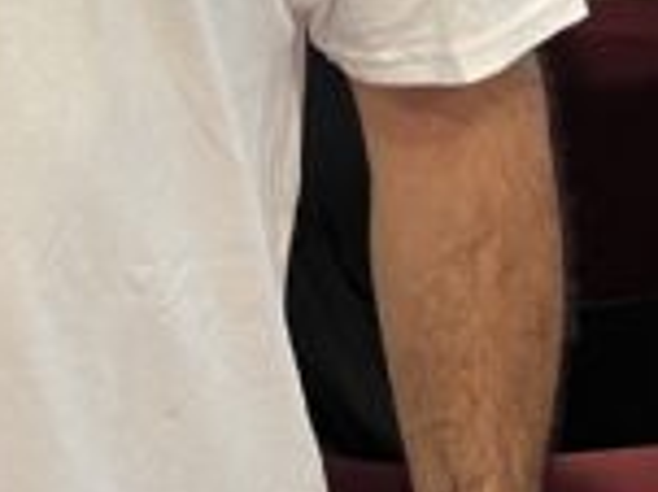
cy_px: -583
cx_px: -214
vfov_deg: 10.9
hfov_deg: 15.6
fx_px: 2279
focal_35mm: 120
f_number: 1.5
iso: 200
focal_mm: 5.7
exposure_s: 1/50
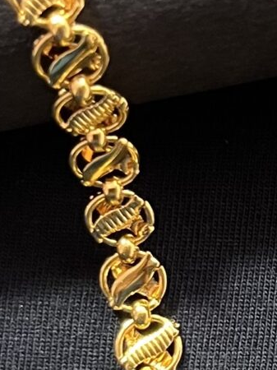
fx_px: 1581
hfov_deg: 9.5
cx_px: 506
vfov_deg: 13.2
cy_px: 346
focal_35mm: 148
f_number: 1.6
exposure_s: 1/33
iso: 400
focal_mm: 5.1
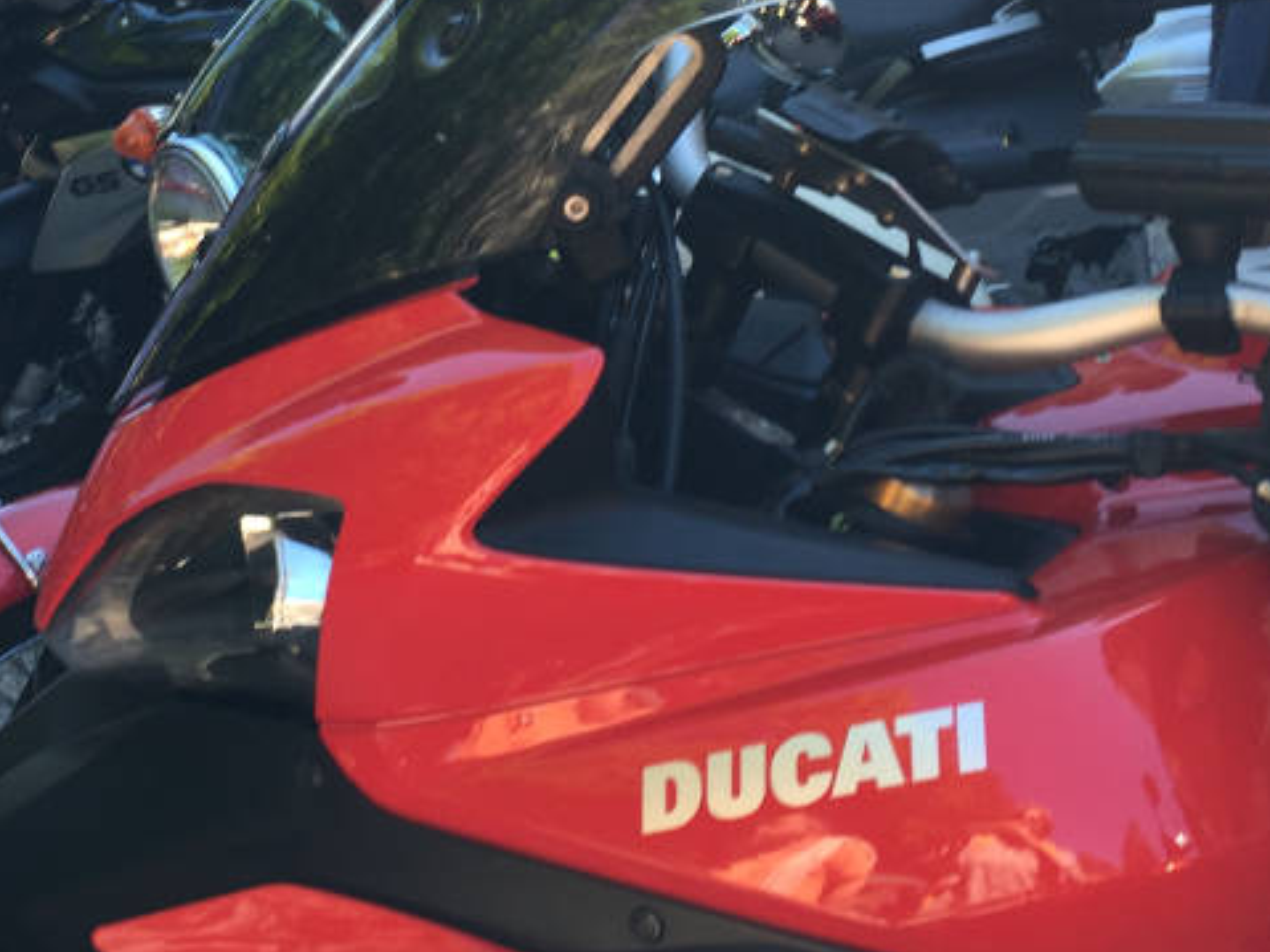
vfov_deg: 23.0
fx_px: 2274
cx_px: 376
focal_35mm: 62
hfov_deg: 30.9
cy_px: 88
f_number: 2.2
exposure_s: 1/173
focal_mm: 4.15
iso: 32
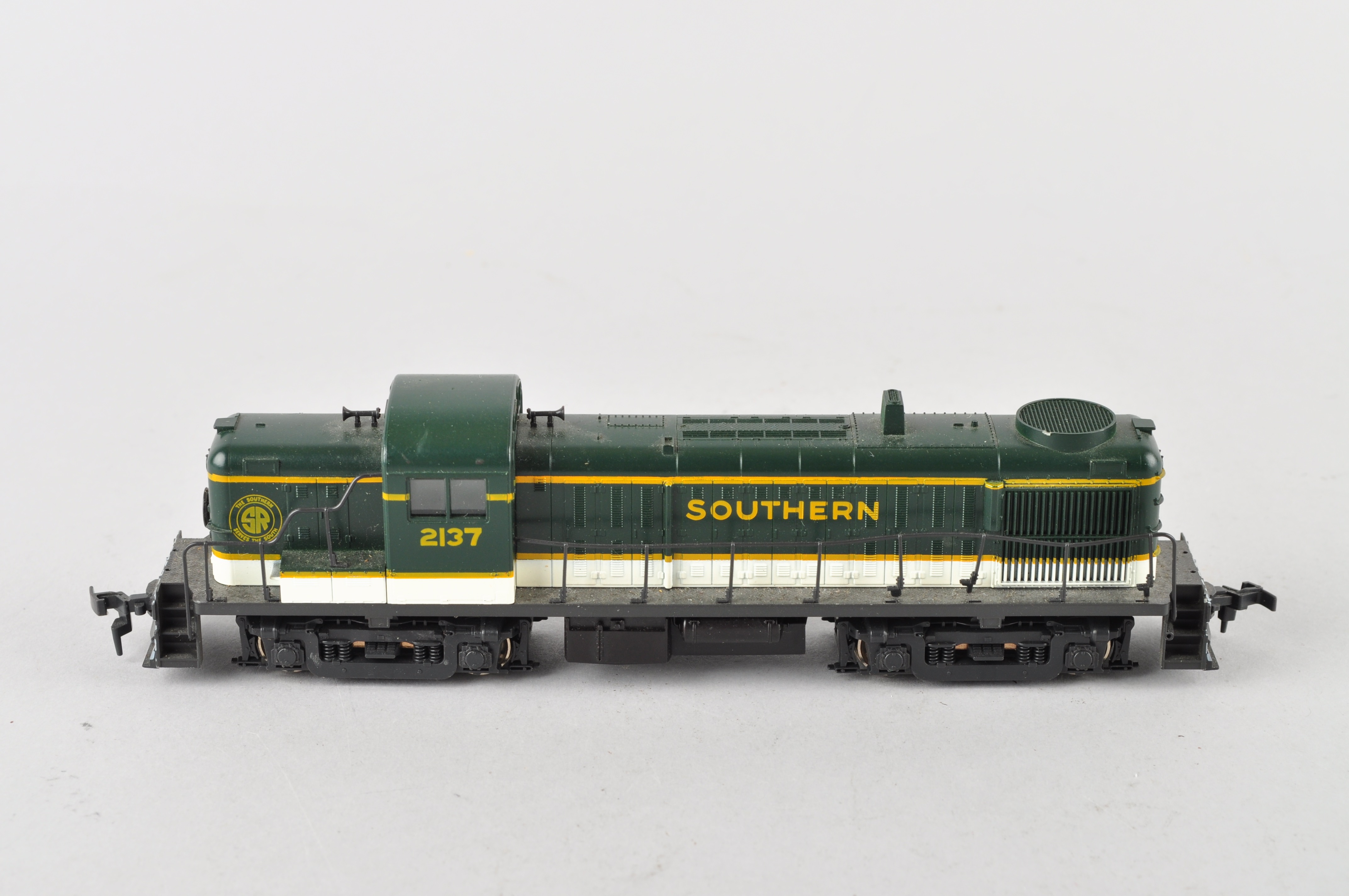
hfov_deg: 27.0
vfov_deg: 18.1
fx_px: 2807
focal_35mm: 75
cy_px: 448
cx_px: 674
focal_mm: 50
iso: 160
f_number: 10
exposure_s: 1/100
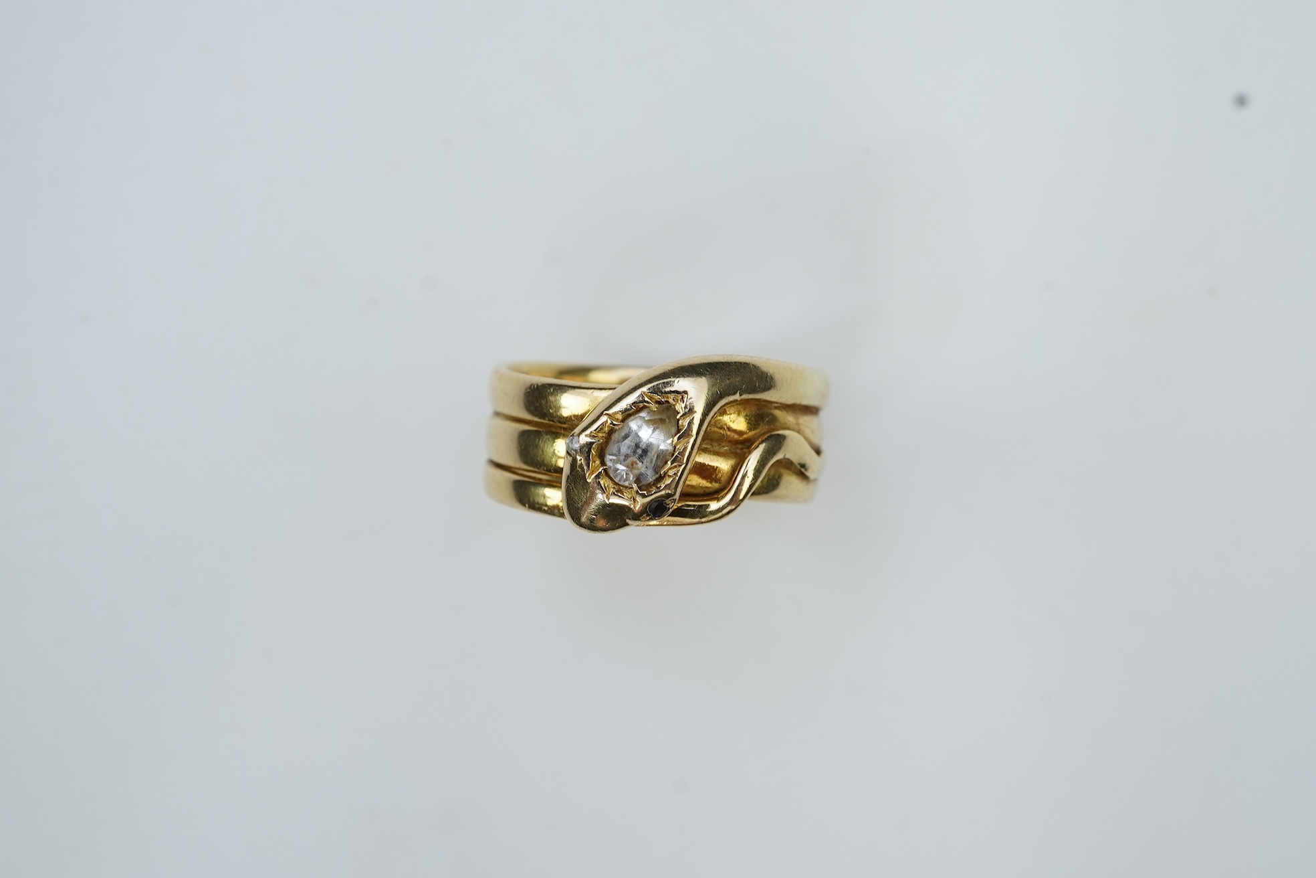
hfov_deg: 43.6
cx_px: 658
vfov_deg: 29.9
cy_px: 439
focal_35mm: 45
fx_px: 1645
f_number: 16
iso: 320
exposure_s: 1/20
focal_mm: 30
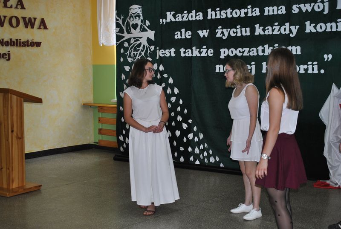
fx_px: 541
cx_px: 170
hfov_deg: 35.0
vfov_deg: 23.9
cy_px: 114
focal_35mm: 57
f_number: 5
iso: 200
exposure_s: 1/60
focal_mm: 38
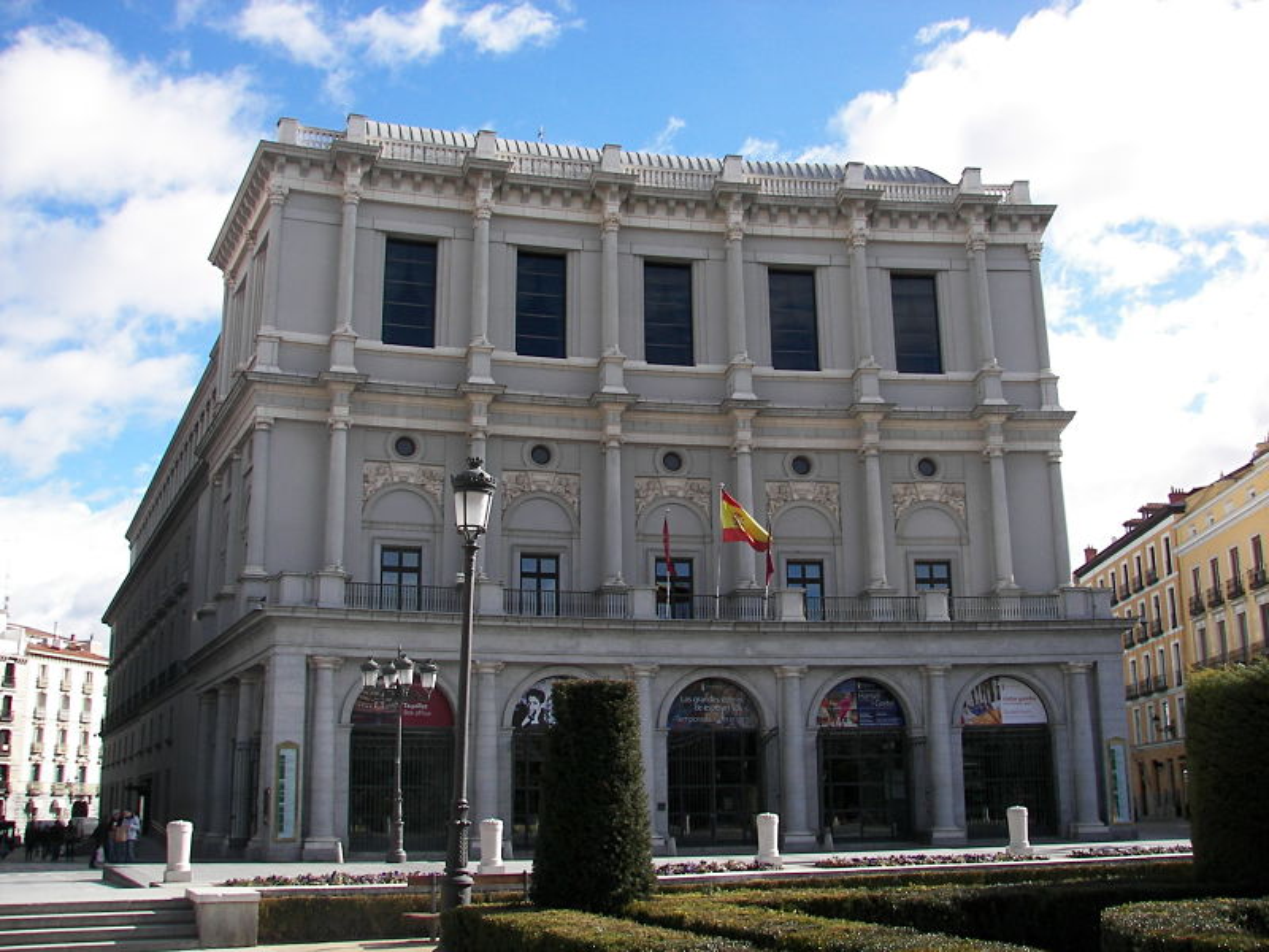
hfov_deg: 51.4
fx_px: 1320
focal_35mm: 36
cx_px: 634
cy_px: 476
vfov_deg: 39.7
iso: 50
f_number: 2.8
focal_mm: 6
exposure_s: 1/640
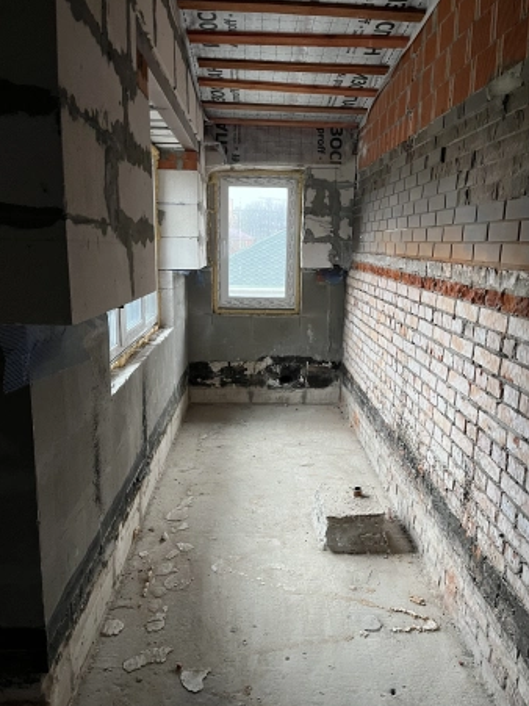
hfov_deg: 51.3
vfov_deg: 65.3
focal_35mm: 27
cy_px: 357
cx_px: 273
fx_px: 550
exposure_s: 1/60
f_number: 1.6
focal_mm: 5.1
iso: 500
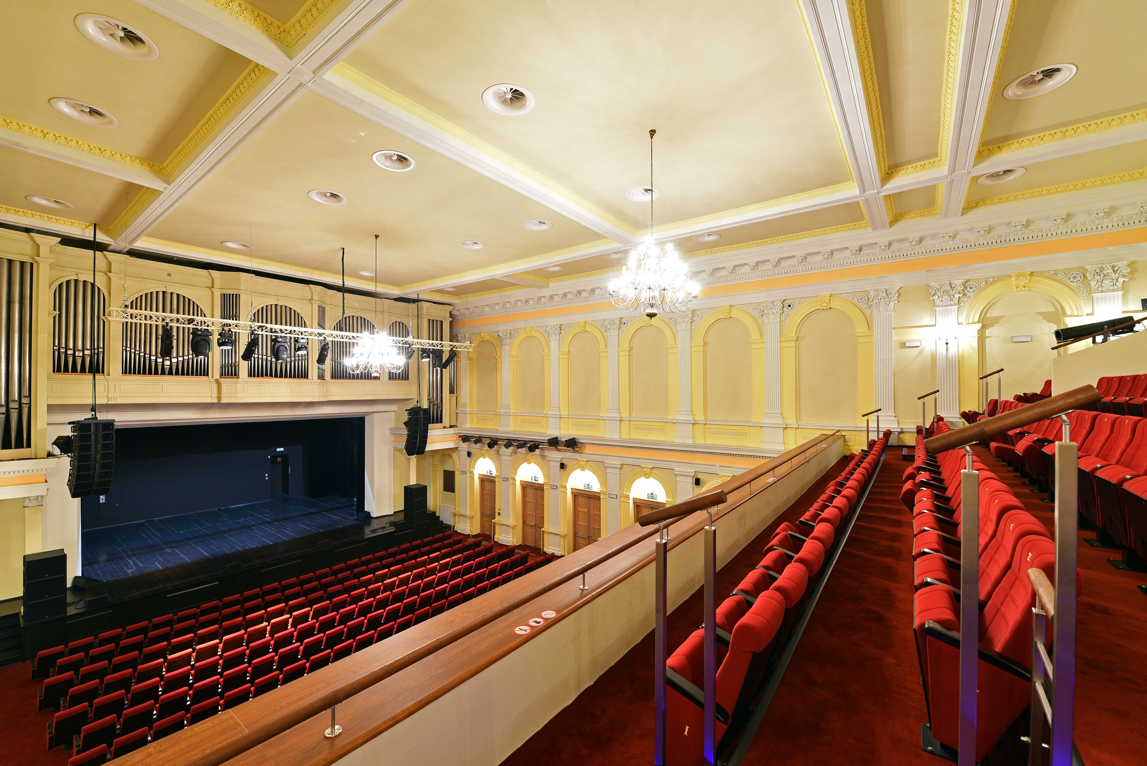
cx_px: 574
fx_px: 446
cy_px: 383
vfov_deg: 81.3
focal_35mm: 14
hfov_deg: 104.2
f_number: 7.1
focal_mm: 14
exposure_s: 1/4
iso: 640
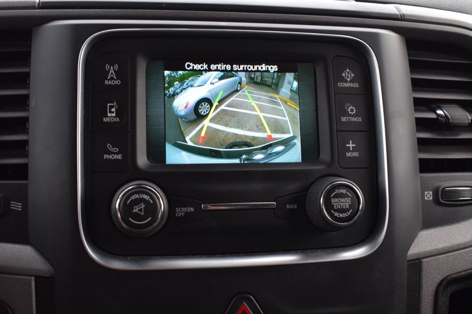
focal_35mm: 42
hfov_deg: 46.4
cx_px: 236
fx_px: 550
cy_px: 157
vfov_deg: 31.9
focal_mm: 28
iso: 400
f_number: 6.3
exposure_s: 1/20
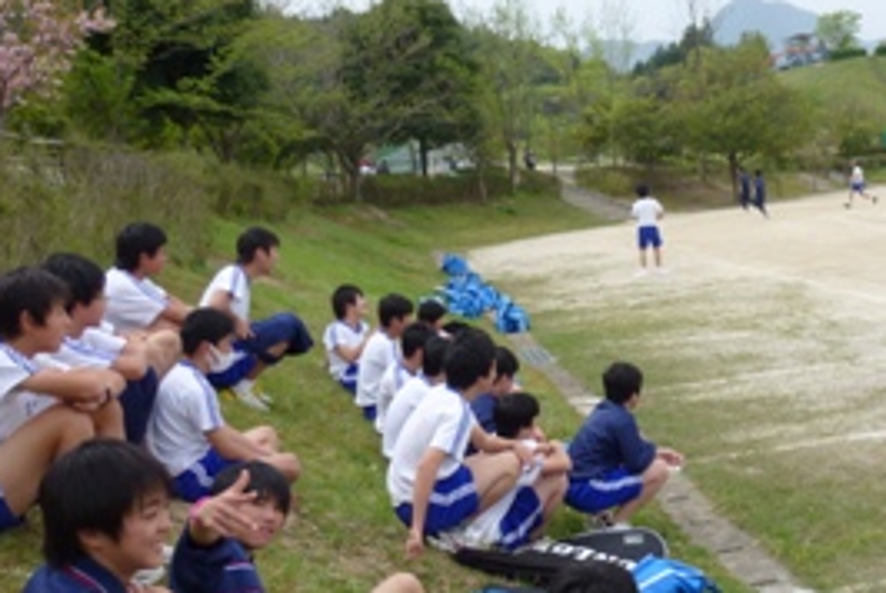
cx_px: 656
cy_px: 380
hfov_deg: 44.9
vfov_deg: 31.8
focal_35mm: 42
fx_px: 1035
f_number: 3.3
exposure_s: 1/800
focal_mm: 4.3
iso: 100
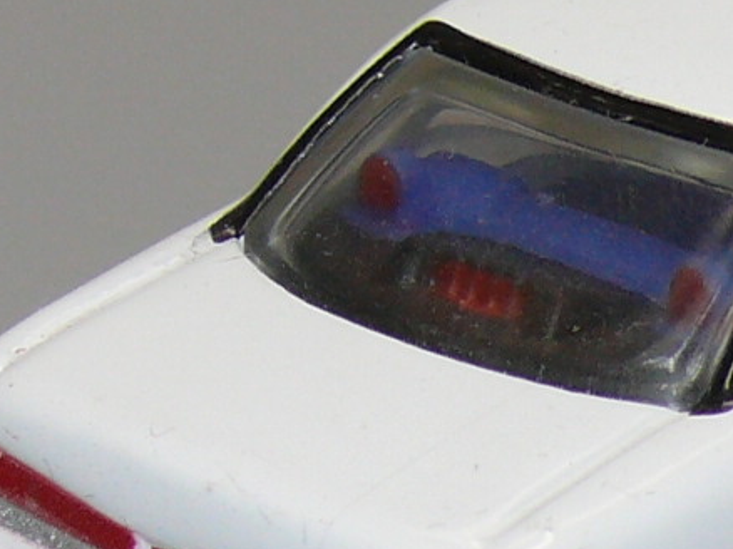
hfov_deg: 4.7
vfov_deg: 3.5
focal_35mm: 424
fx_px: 8973
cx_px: 857
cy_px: 238
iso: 100
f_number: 4
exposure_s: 1/30
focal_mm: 14.3
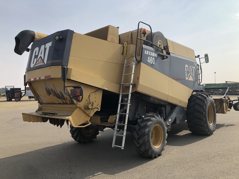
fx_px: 193
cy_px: 90
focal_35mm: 28
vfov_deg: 49.7
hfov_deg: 63.4
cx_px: 120
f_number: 1.8
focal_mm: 3.99
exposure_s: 1/2208
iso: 20
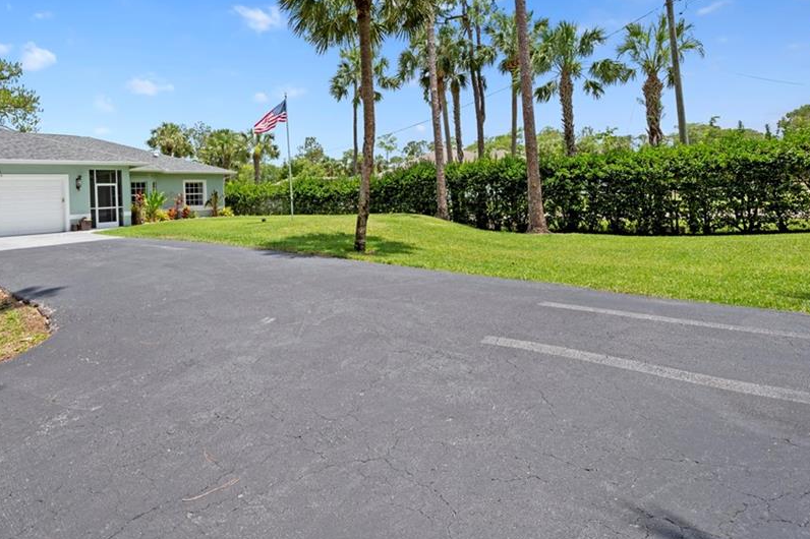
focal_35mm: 18
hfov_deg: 88.8
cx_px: 321
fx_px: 405
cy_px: 206
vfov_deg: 66.4
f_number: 11
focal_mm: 14
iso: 200
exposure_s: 1/160
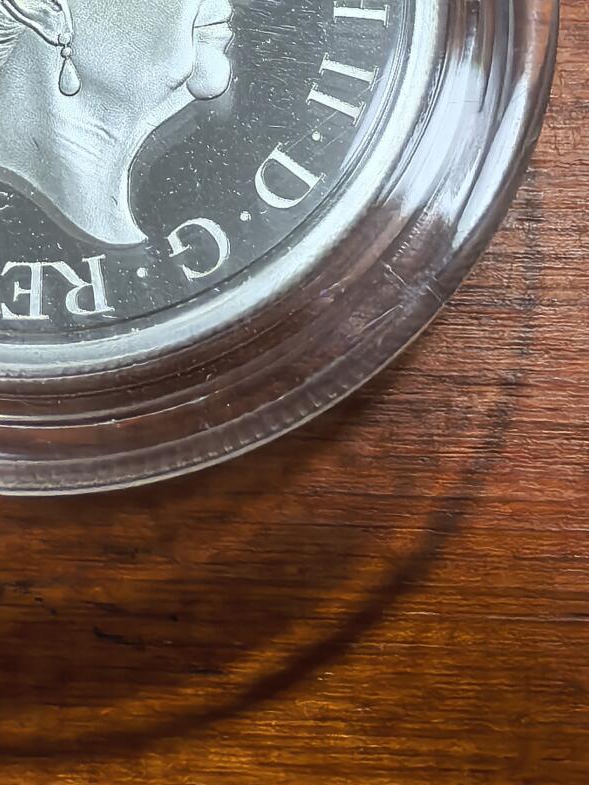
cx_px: 80
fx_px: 1247
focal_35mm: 55
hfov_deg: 25.9
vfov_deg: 32.6
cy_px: 36
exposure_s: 1/50
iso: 100
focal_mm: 1.68
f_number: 2.2
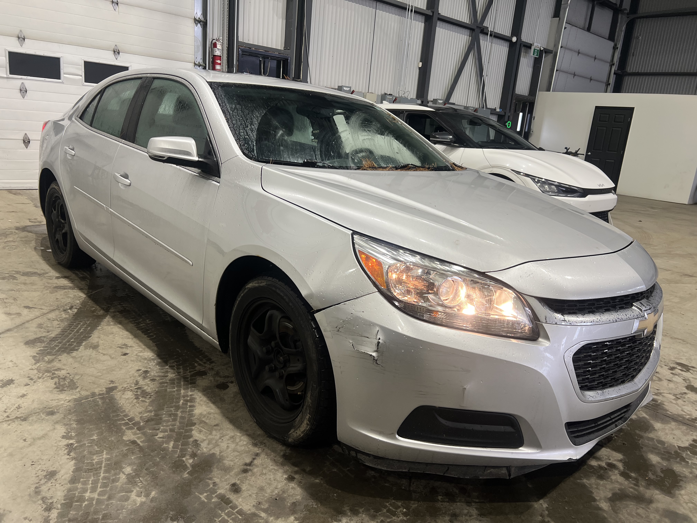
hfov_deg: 67.3
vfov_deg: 53.1
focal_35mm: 26
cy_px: 262
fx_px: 524
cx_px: 348
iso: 80
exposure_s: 1/120
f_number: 1.5
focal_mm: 5.7
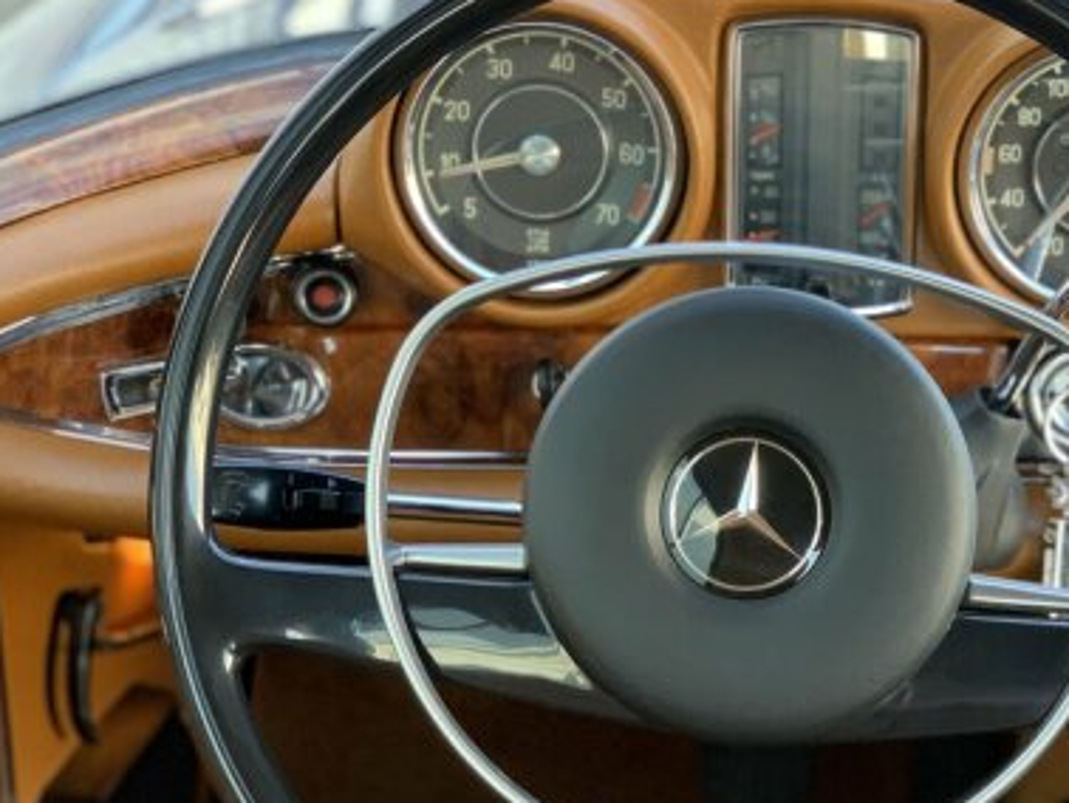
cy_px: 520
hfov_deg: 21.9
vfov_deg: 16.8
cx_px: 896
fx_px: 2719
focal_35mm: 88
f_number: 2.4
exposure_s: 1/79
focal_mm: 6
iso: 125
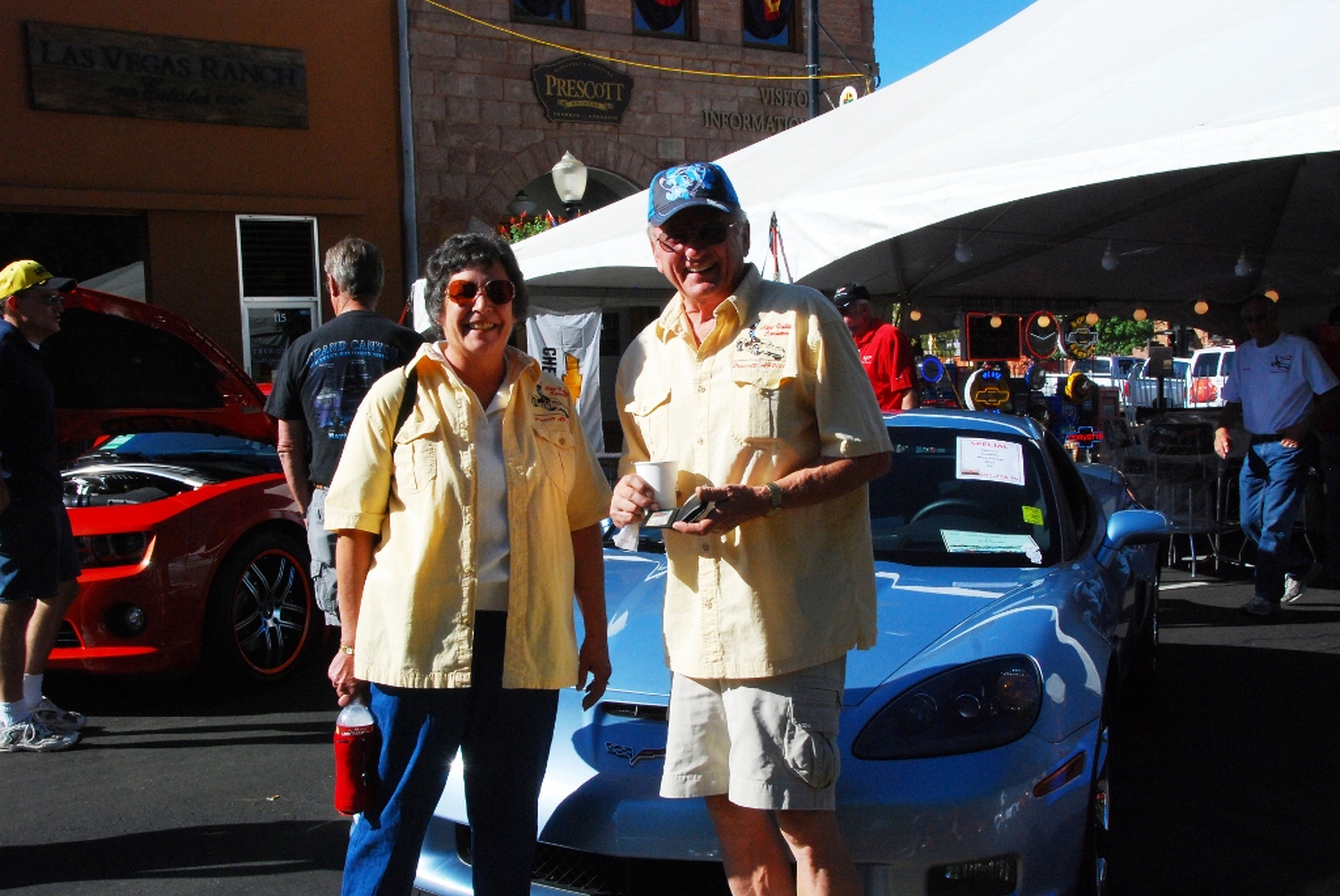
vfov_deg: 33.1
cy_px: 448
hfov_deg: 47.9
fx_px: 1509
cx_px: 670
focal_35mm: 40
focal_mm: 27
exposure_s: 1/500
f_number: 16
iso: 800
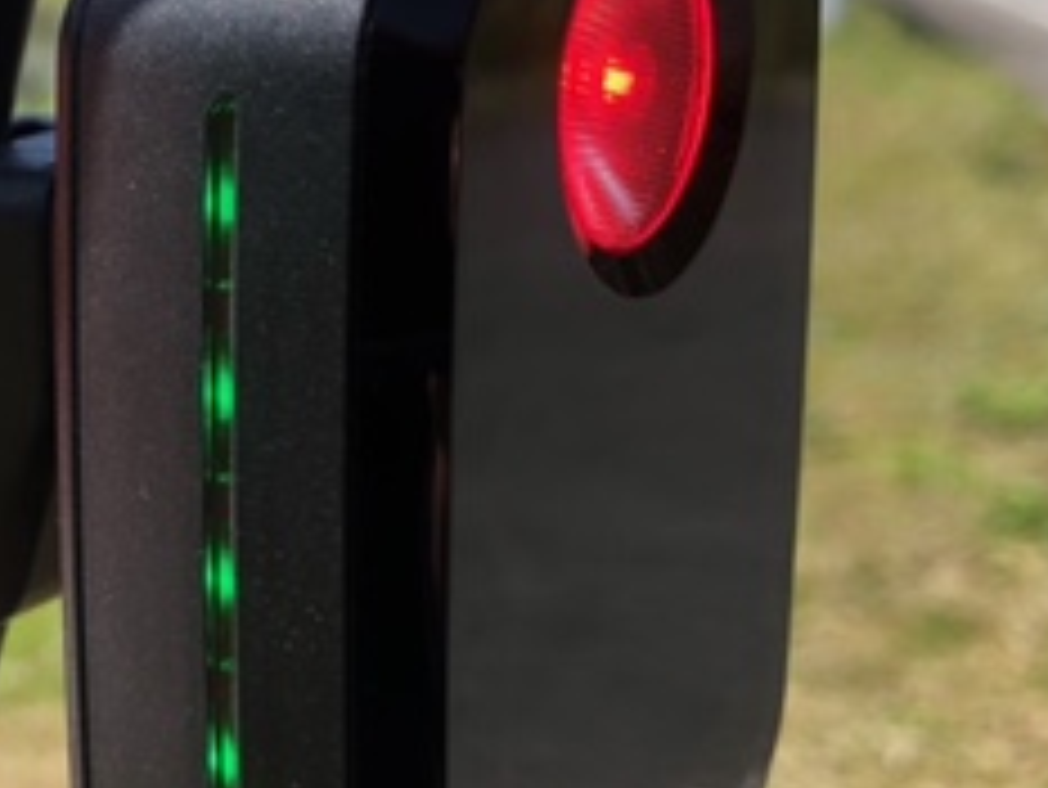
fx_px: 2332
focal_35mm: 77
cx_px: -126
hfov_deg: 23.6
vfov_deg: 19.1
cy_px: 311
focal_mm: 3.99
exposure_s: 1/714
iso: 20
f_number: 1.8
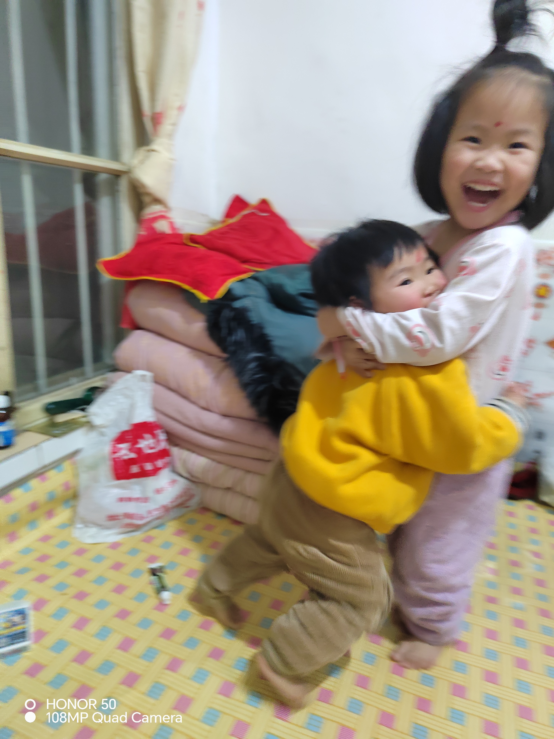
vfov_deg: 73.9
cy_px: 370
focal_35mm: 23
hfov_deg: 58.9
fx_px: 491
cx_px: 277
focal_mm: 5.52
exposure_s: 1/33.3
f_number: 1.9
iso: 3041
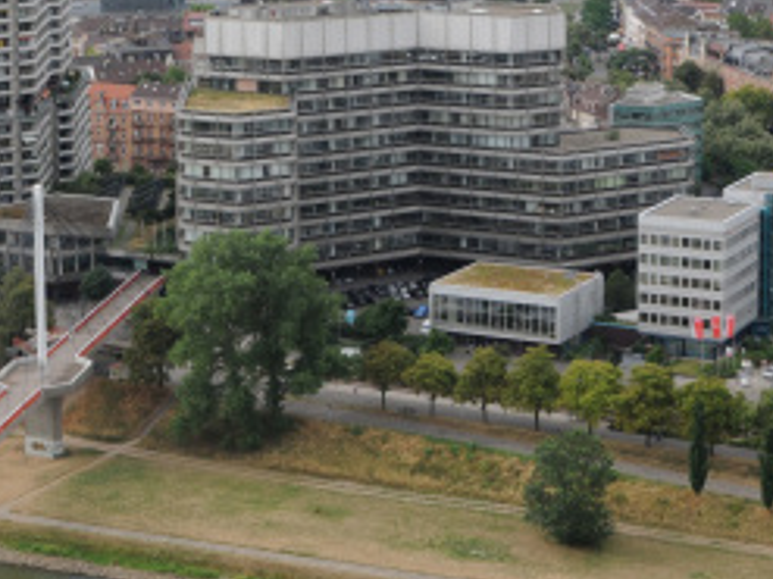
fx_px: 2187
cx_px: 357
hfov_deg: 20.0
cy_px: 58
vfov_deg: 14.9
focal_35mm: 98
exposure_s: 1/100
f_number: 13
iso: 200
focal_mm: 28
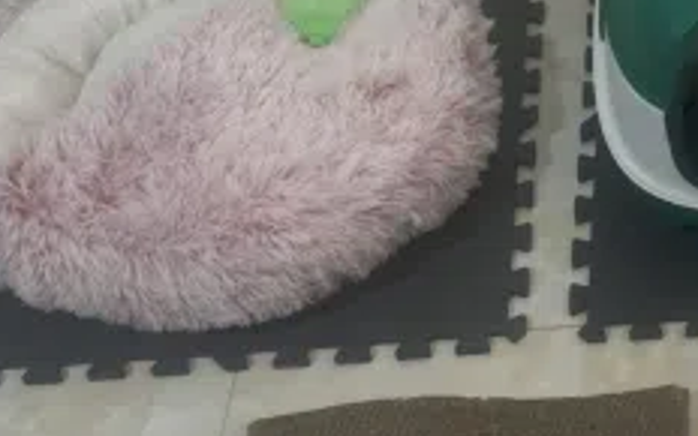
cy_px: -51
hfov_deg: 24.0
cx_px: 900
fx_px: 1446
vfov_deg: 16.6
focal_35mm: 76
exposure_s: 1/121
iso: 100
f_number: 1.6
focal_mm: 4.2
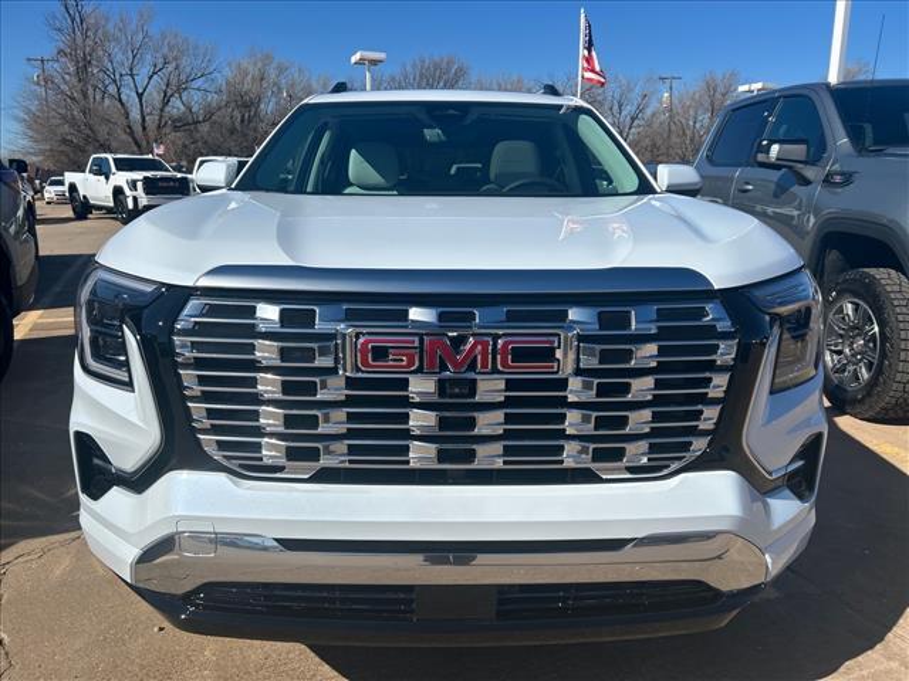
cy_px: 340
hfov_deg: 67.3
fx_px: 683
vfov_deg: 53.1
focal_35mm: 26
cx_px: 454
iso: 50
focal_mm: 5.7
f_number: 1.5
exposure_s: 1/6579
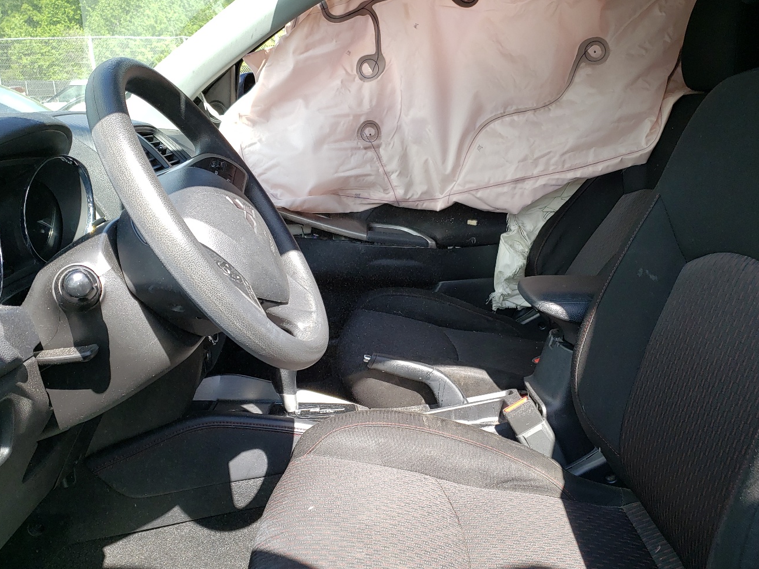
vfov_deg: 44.1
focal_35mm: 32
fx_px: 702
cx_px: 404
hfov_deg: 56.8
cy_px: 302
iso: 50
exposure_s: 1/455
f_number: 1.5
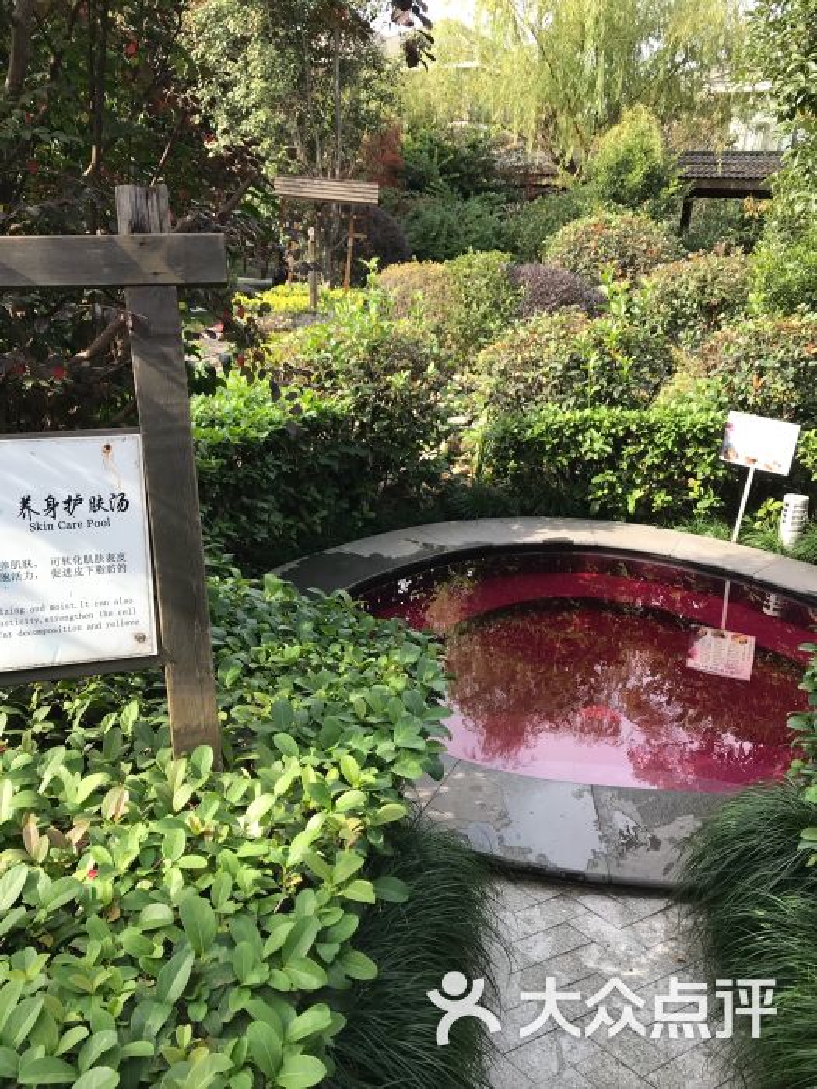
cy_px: 544
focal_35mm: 28
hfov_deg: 49.7
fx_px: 881
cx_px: 408
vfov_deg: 63.4
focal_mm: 3.99
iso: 20
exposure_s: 1/273
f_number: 1.8
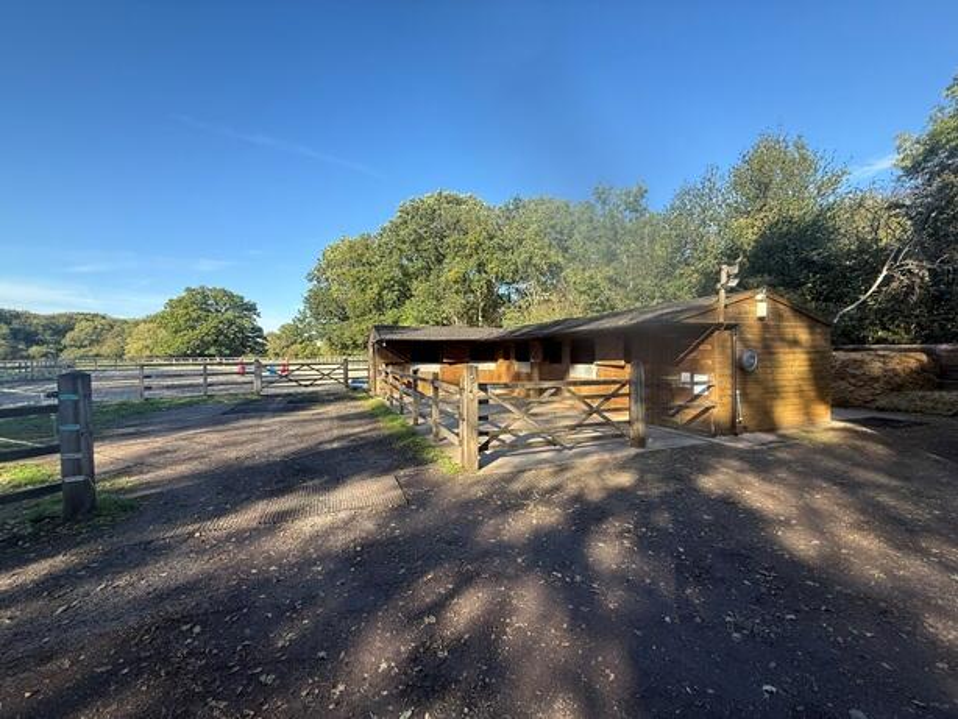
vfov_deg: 85.7
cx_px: 479
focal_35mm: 14
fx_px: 388
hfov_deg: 102.0
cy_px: 360
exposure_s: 1/482
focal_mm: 2.22
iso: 50
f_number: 2.2
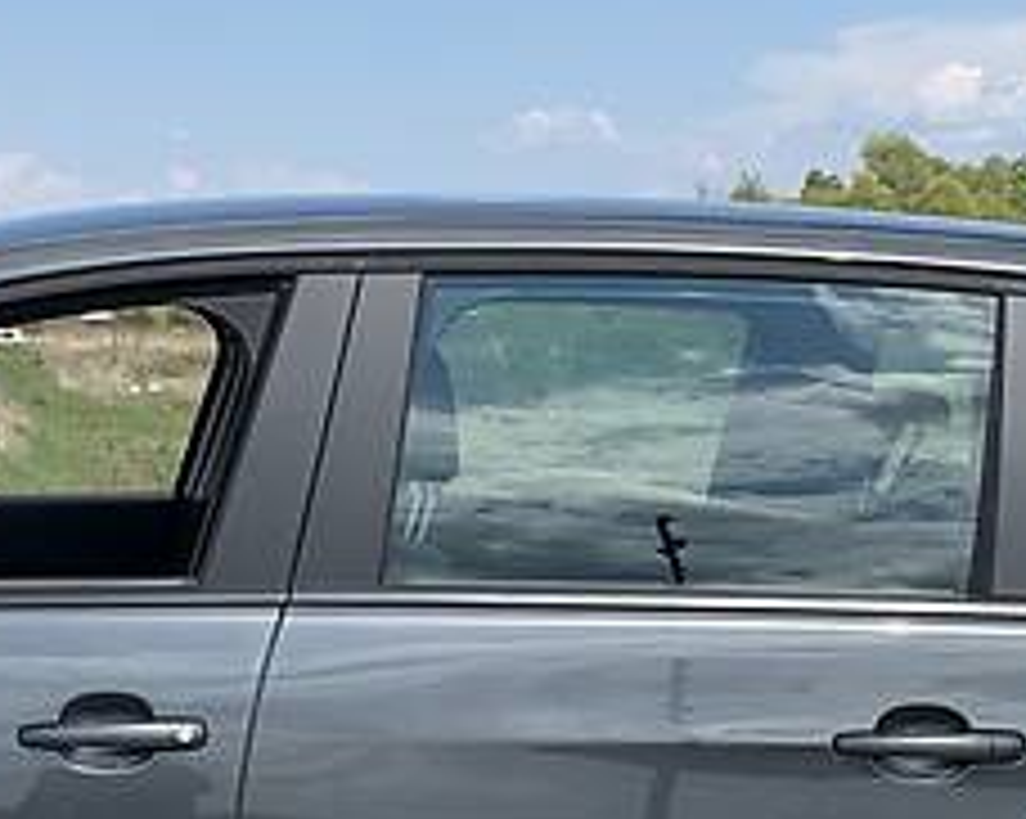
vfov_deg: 17.1
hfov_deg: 21.2
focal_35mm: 89
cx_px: 153
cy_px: 675
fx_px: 2700
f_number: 1.8
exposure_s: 1/2257
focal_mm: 4.2
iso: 25
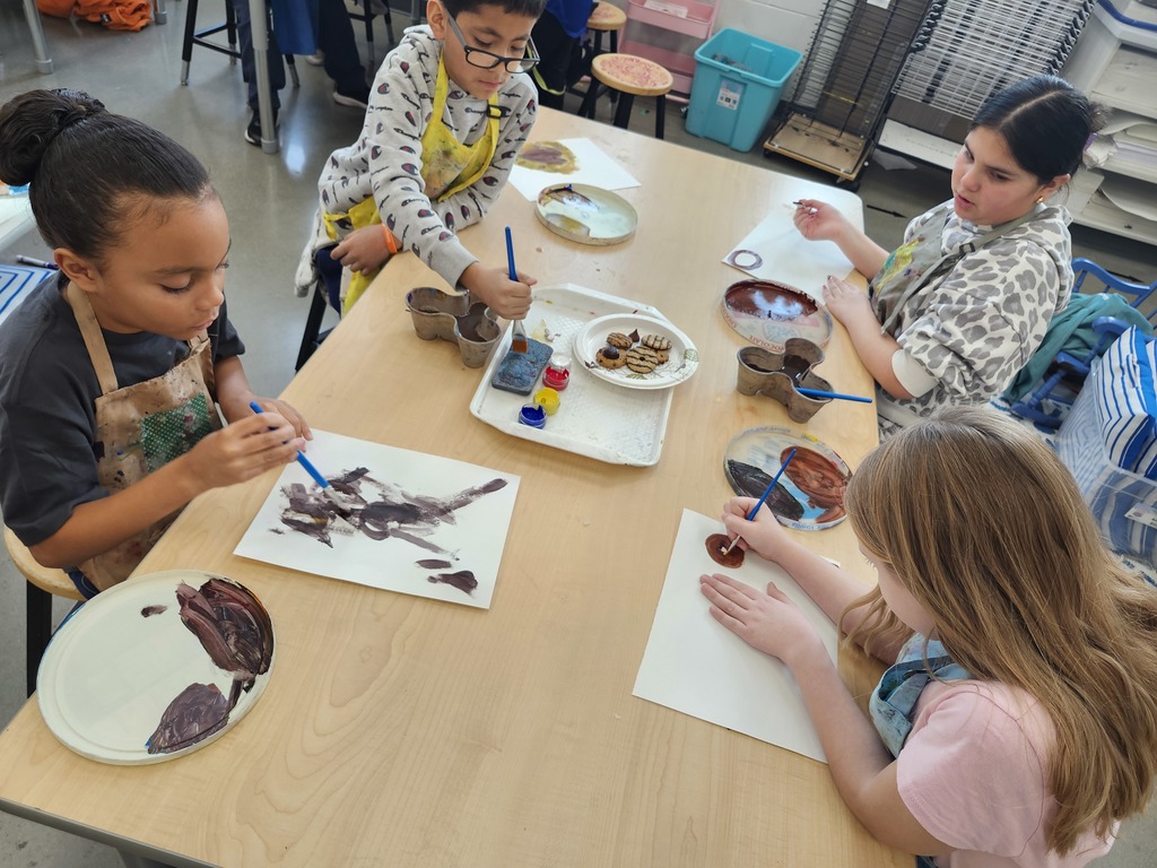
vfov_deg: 58.9
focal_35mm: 23
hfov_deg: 73.9
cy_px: 434
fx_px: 769
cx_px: 578
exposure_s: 1/120
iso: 125
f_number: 1.8
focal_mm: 5.54
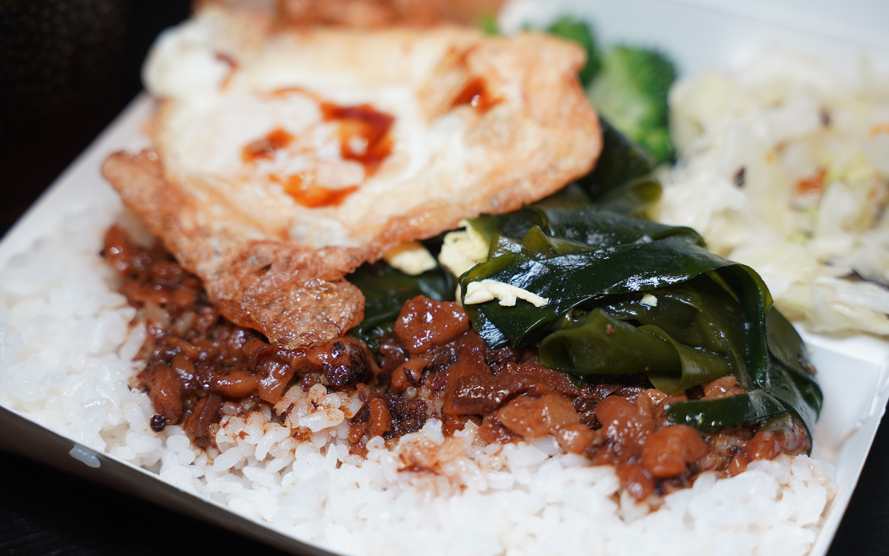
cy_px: 291
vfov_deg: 16.9
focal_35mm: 77
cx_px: 444
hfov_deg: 26.8
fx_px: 1866
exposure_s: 1/80
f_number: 4
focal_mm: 75
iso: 250
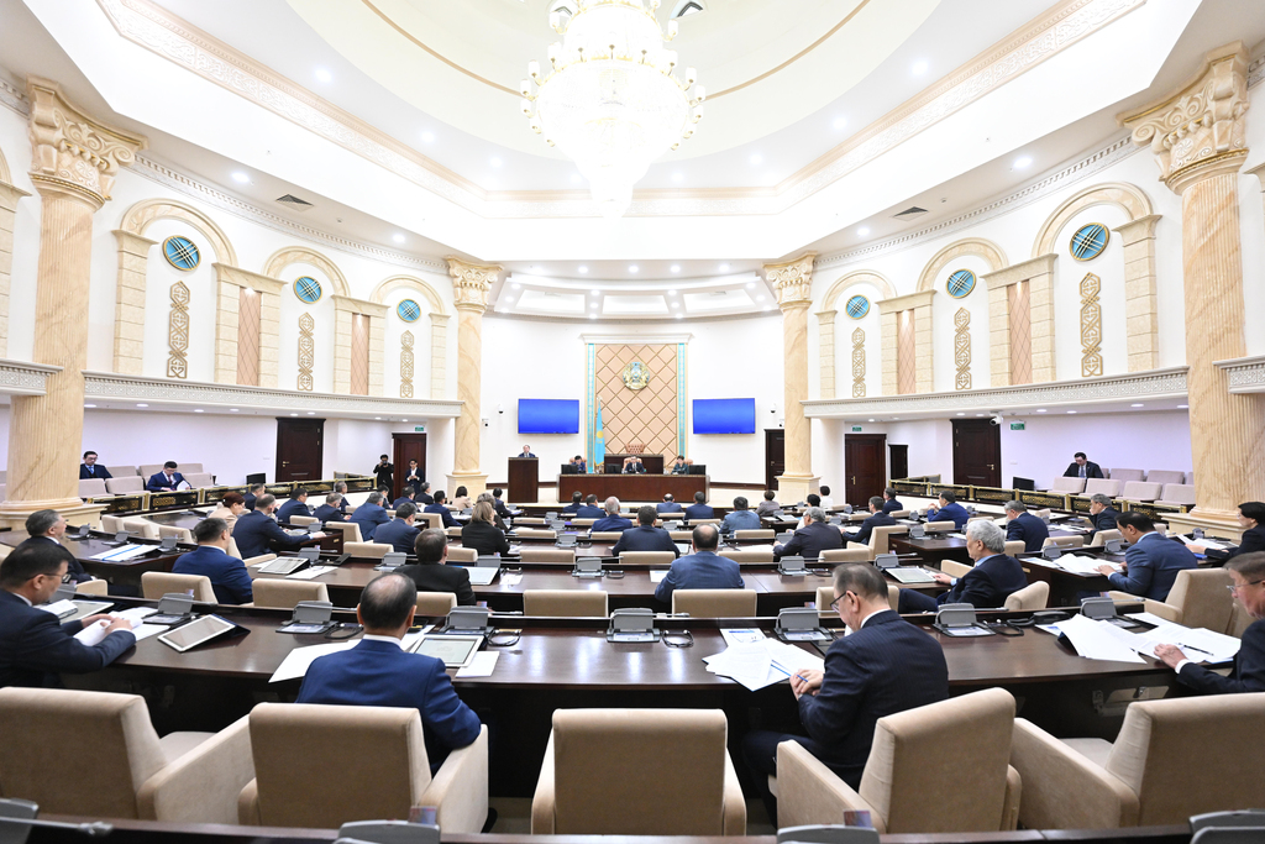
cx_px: 632
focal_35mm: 14
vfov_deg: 81.2
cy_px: 422
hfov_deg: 104.2
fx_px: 492
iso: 2500
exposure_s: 1/250
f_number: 3.2
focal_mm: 14
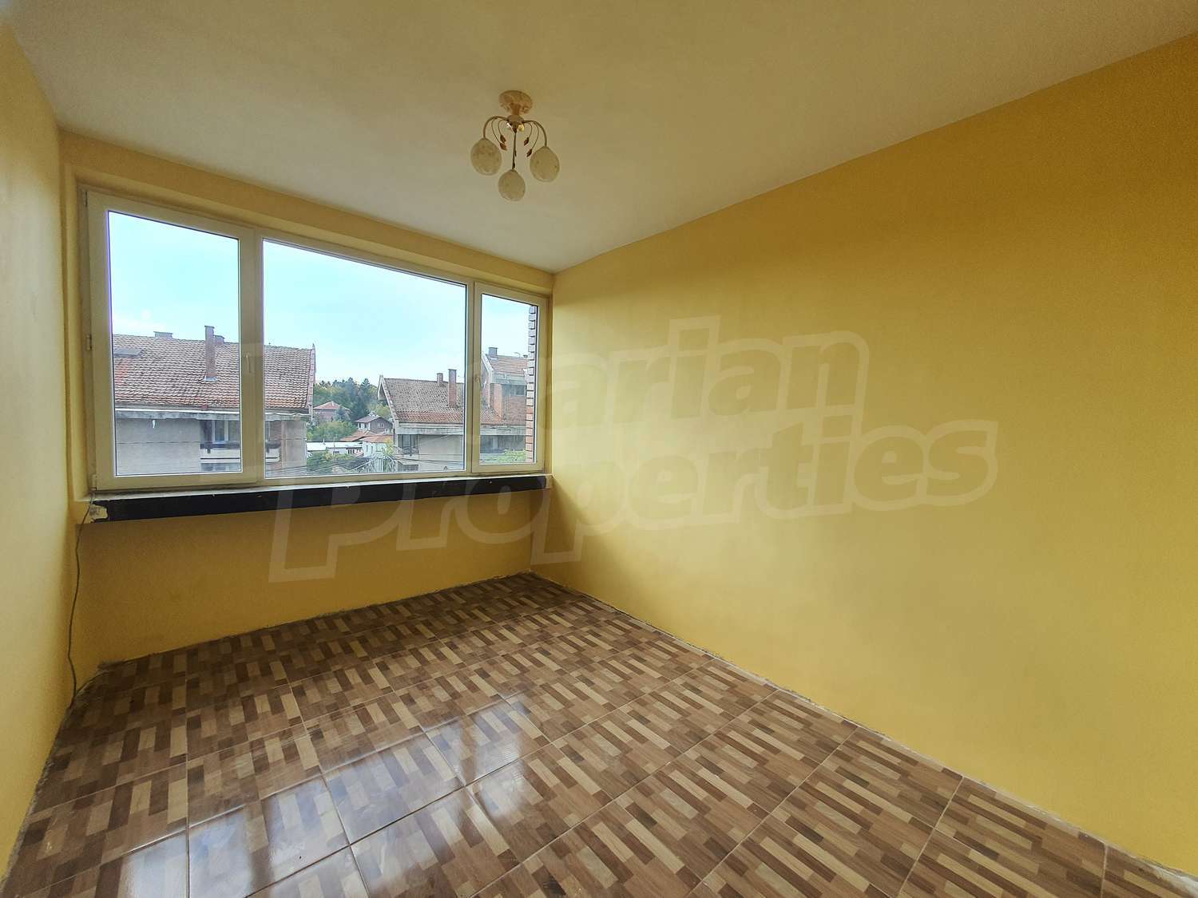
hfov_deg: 106.2
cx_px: 599
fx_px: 450
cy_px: 449
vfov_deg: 89.9
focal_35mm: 13
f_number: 2.2
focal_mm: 1.8
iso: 50
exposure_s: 1/239
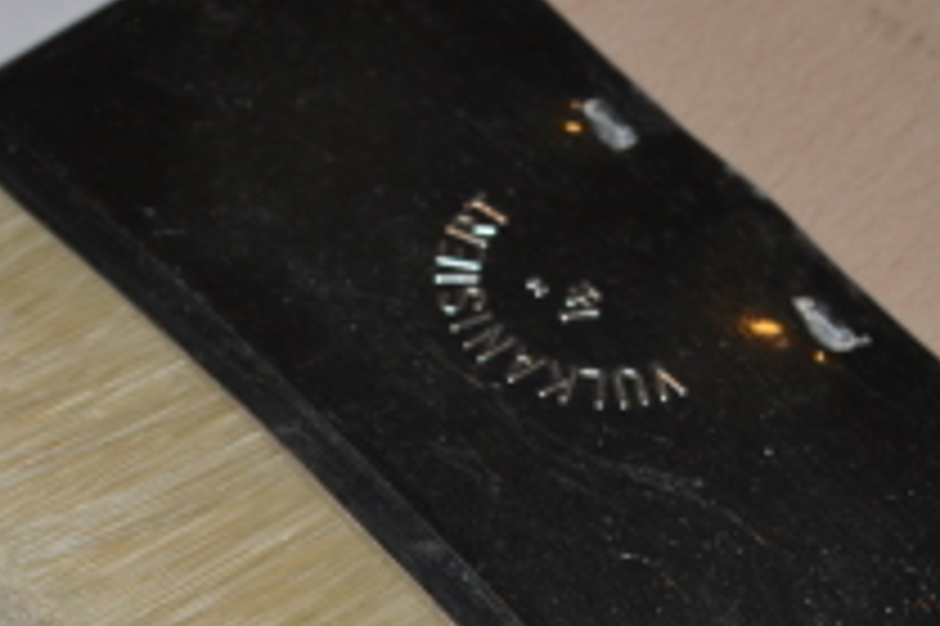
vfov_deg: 6.3
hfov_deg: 9.5
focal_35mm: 216
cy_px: 387
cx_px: 603
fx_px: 5635
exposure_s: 1/160
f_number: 9
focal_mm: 50
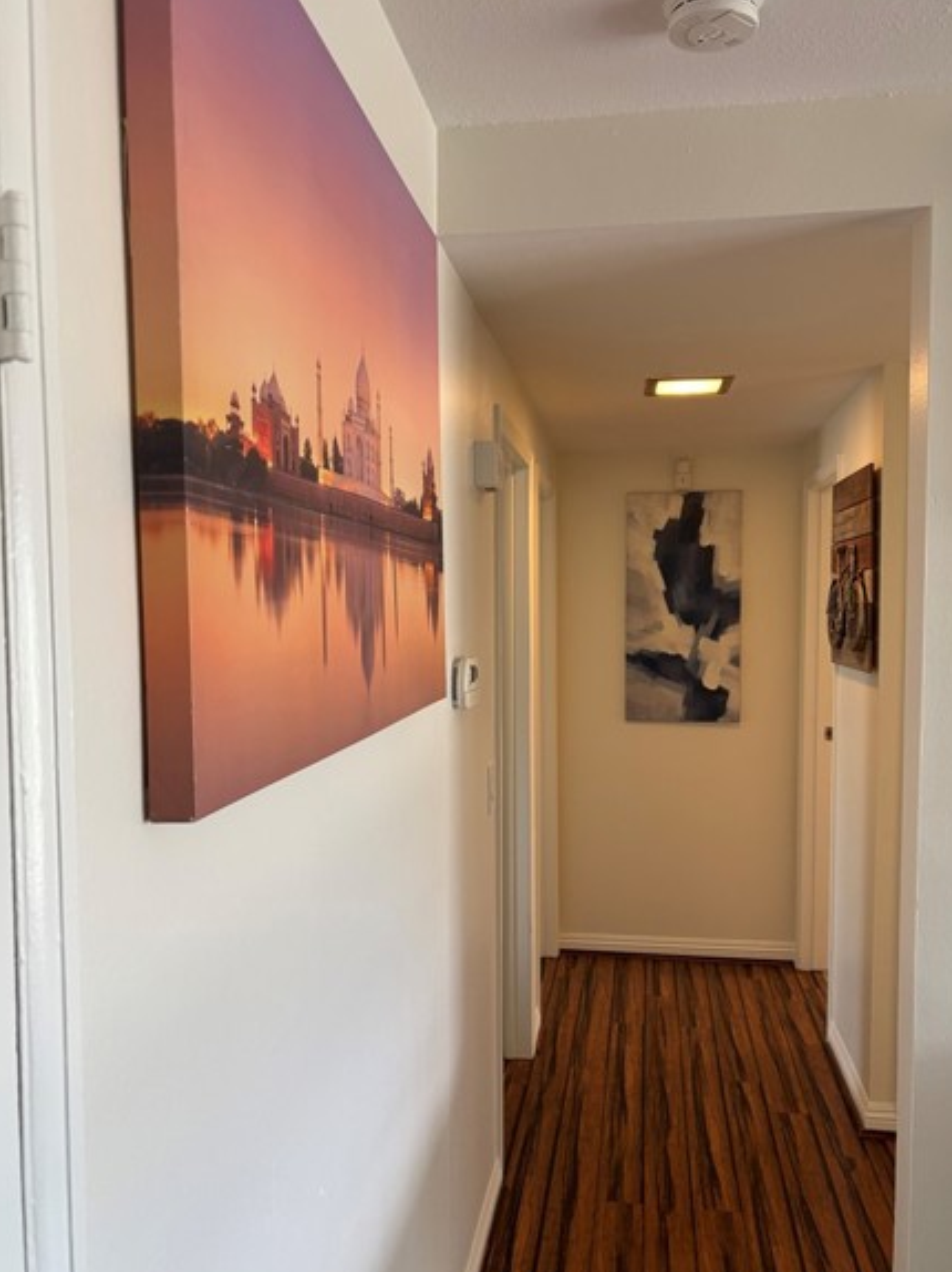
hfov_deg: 48.2
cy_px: 667
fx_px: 1064
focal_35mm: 29
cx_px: 485
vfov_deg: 61.6
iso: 160
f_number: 1.6
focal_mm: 5.96
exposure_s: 1/60
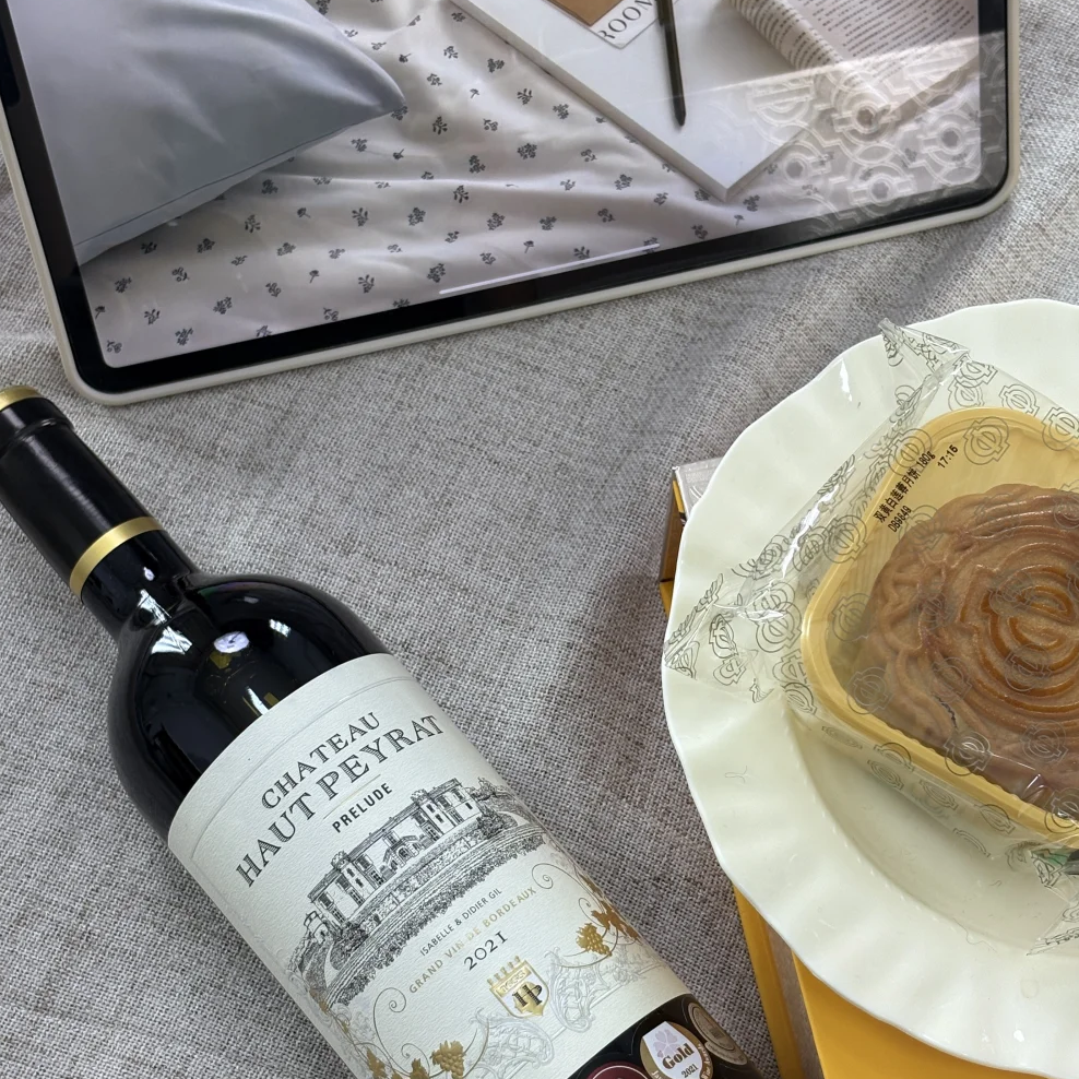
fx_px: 2363
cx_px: 529
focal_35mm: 67
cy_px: 648
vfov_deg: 25.7
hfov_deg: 25.7
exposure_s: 1/100
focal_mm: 5.96
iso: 32
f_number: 1.6
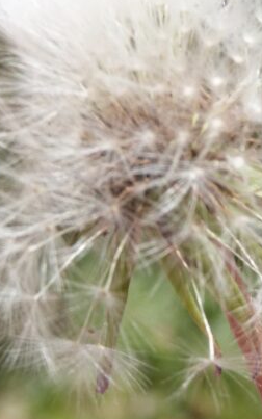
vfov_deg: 10.0
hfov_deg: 6.2
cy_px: 243
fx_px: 2398
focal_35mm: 210
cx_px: 205
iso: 100
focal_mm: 14.1
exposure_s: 1/400
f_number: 5.6
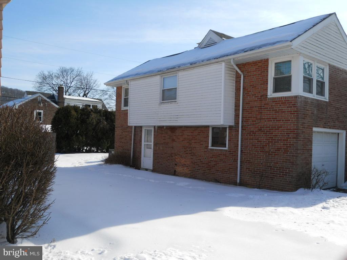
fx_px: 321
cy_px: 130
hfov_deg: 56.8
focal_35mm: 32
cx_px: 174
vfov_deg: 44.2
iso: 80
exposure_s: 1/320
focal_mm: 5.7
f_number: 5.6
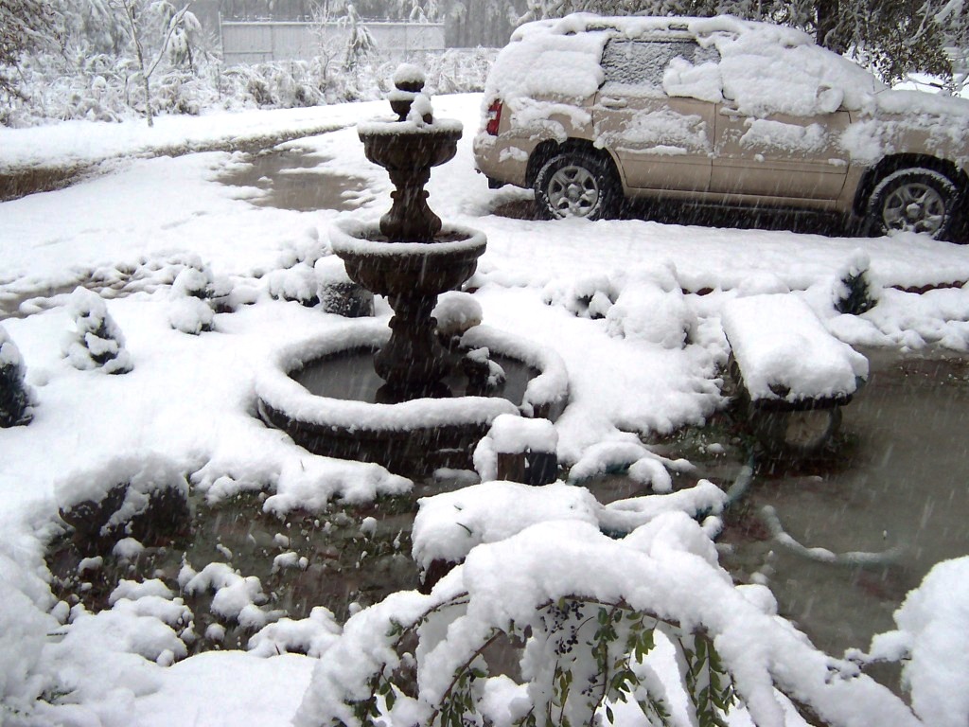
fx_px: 1008
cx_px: 484
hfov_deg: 51.4
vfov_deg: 39.7
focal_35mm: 36
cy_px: 364
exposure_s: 1/90
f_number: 2.8
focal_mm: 5.6
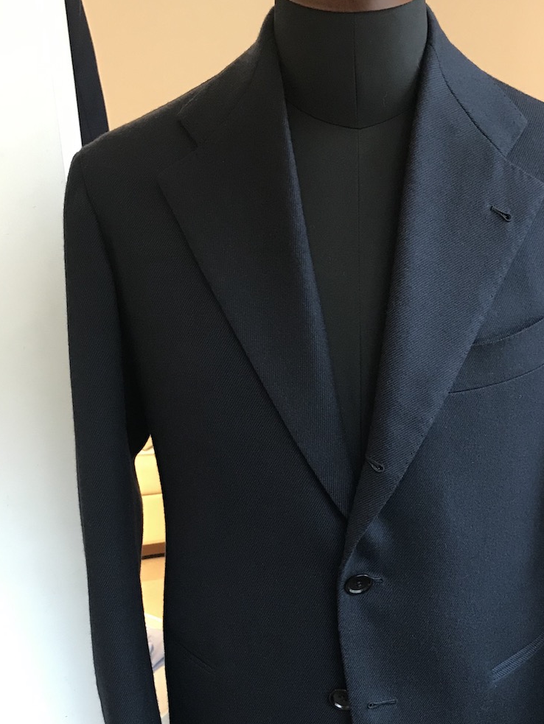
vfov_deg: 45.5
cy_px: 434
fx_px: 859
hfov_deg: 34.6
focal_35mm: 41
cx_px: 389
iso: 64
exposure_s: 1/17
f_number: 1.8
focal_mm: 3.99
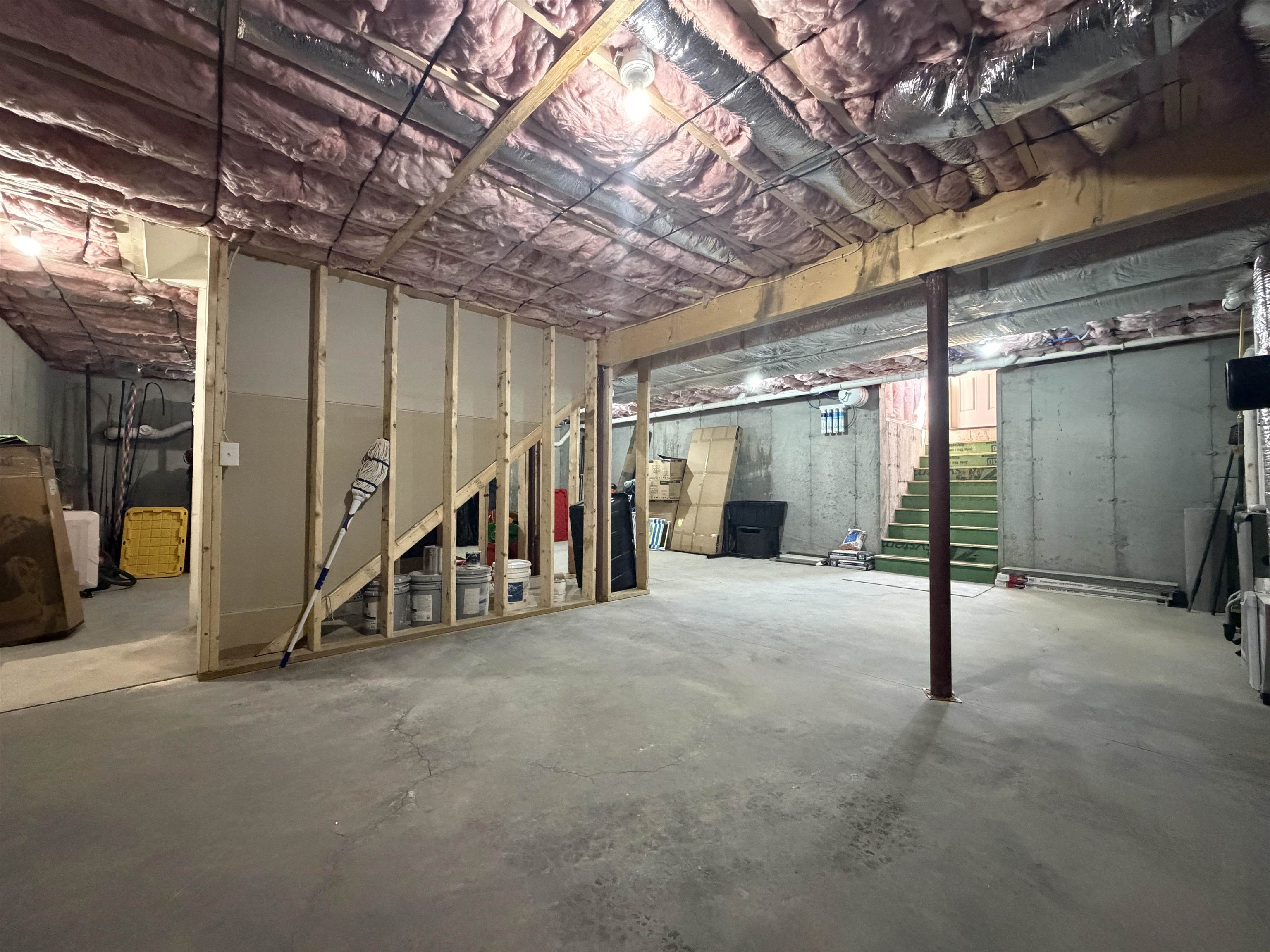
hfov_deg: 102.1
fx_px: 514
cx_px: 635
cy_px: 476
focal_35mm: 14
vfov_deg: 85.7
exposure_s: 1/60
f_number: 2.2
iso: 1000
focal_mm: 2.22
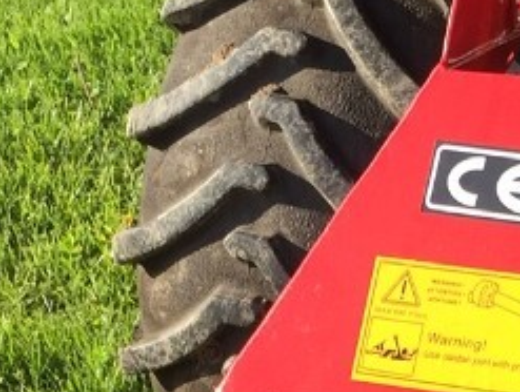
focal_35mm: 150
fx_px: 2257
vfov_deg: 9.1
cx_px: 503
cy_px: 858
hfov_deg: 13.0
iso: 32
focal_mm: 4.15
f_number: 2.2
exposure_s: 1/482
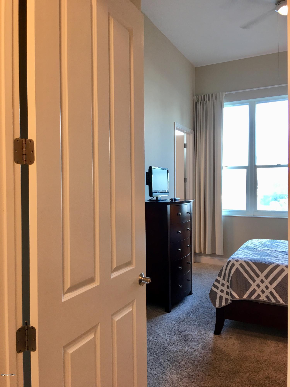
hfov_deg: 48.2
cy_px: 194
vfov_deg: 61.7
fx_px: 324
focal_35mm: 29
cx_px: 145
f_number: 2.2
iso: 32
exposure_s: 1/15
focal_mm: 4.15
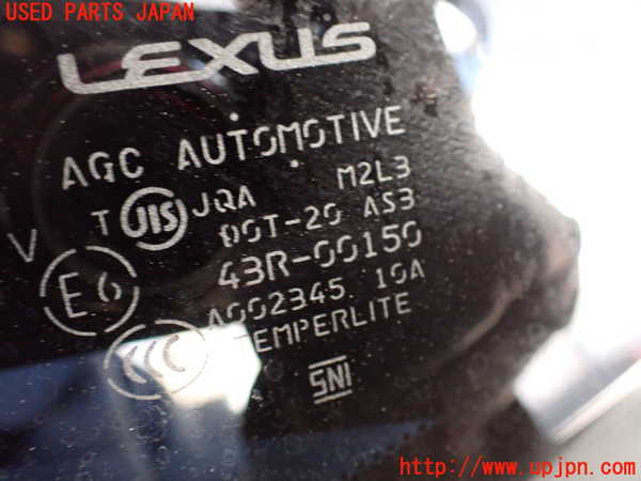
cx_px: 320
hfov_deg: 60.0
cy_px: 240
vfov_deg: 46.8
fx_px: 556
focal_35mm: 30
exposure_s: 1/30
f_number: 2.3
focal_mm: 5.4
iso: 1000
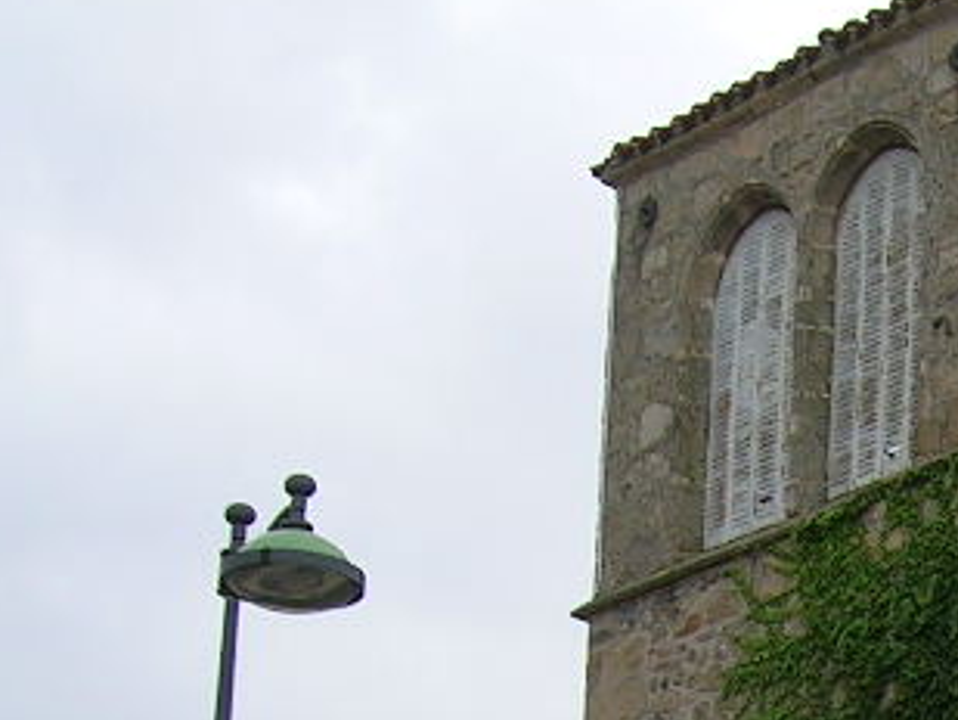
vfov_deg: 12.3
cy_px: 1024
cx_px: 1315
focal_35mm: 116
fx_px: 3212
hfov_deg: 15.9
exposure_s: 1/227
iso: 50
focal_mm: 5.4
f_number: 4.8
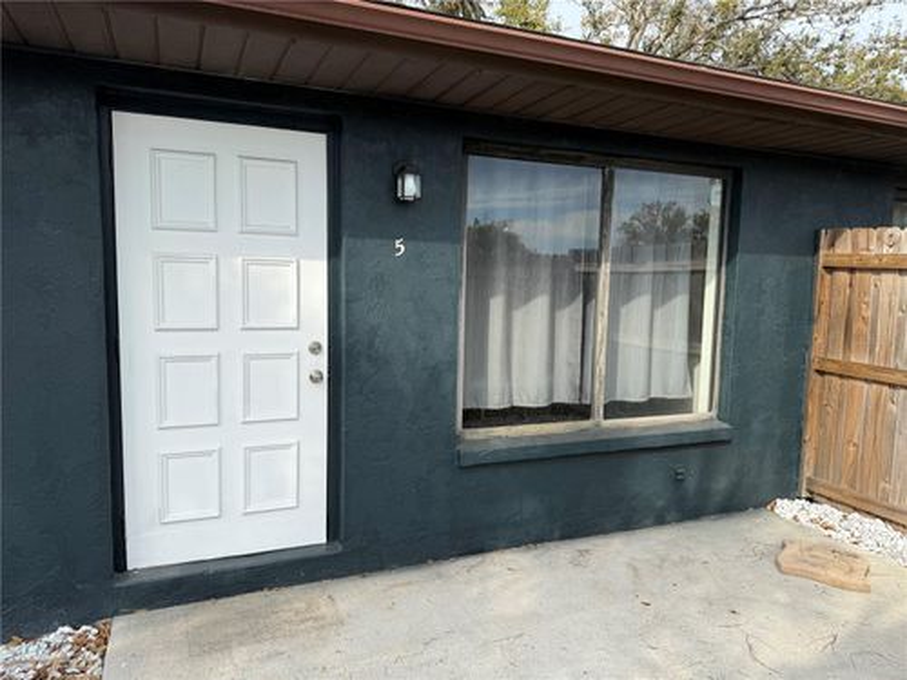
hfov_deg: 71.6
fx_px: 629
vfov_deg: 56.8
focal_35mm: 24
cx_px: 454
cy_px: 340
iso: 80
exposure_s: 1/2445
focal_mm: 6.76
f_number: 1.78
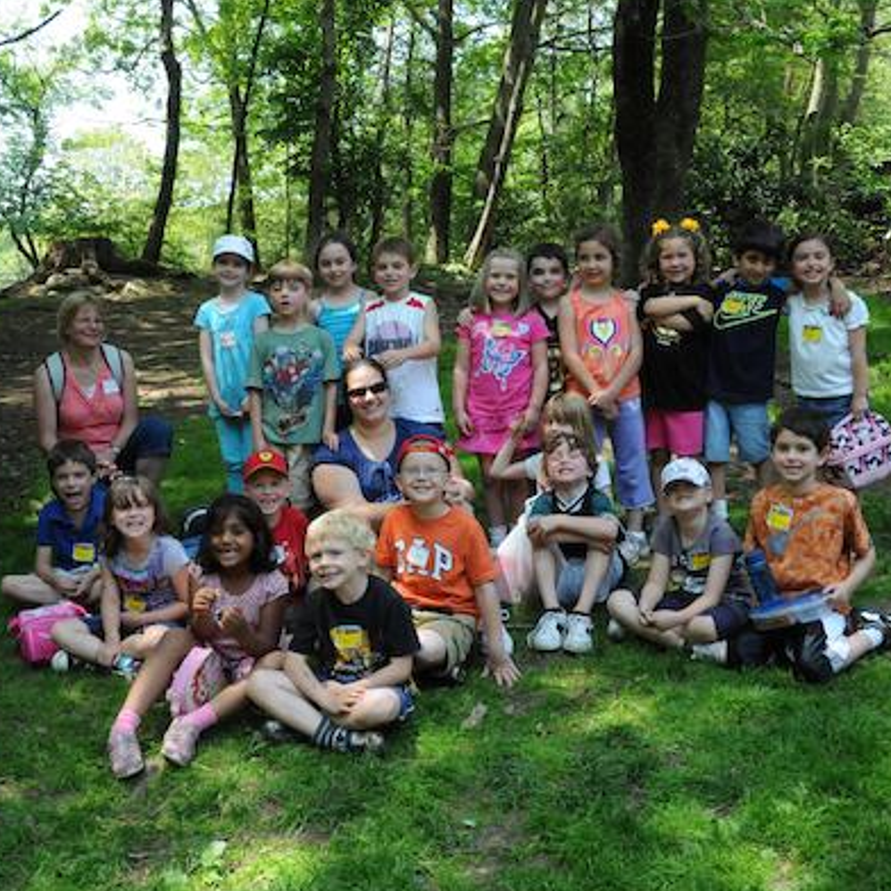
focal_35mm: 39
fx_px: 1136
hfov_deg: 42.8
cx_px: 430
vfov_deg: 42.8
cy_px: 442
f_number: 10
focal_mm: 20
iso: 2000
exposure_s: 1/400
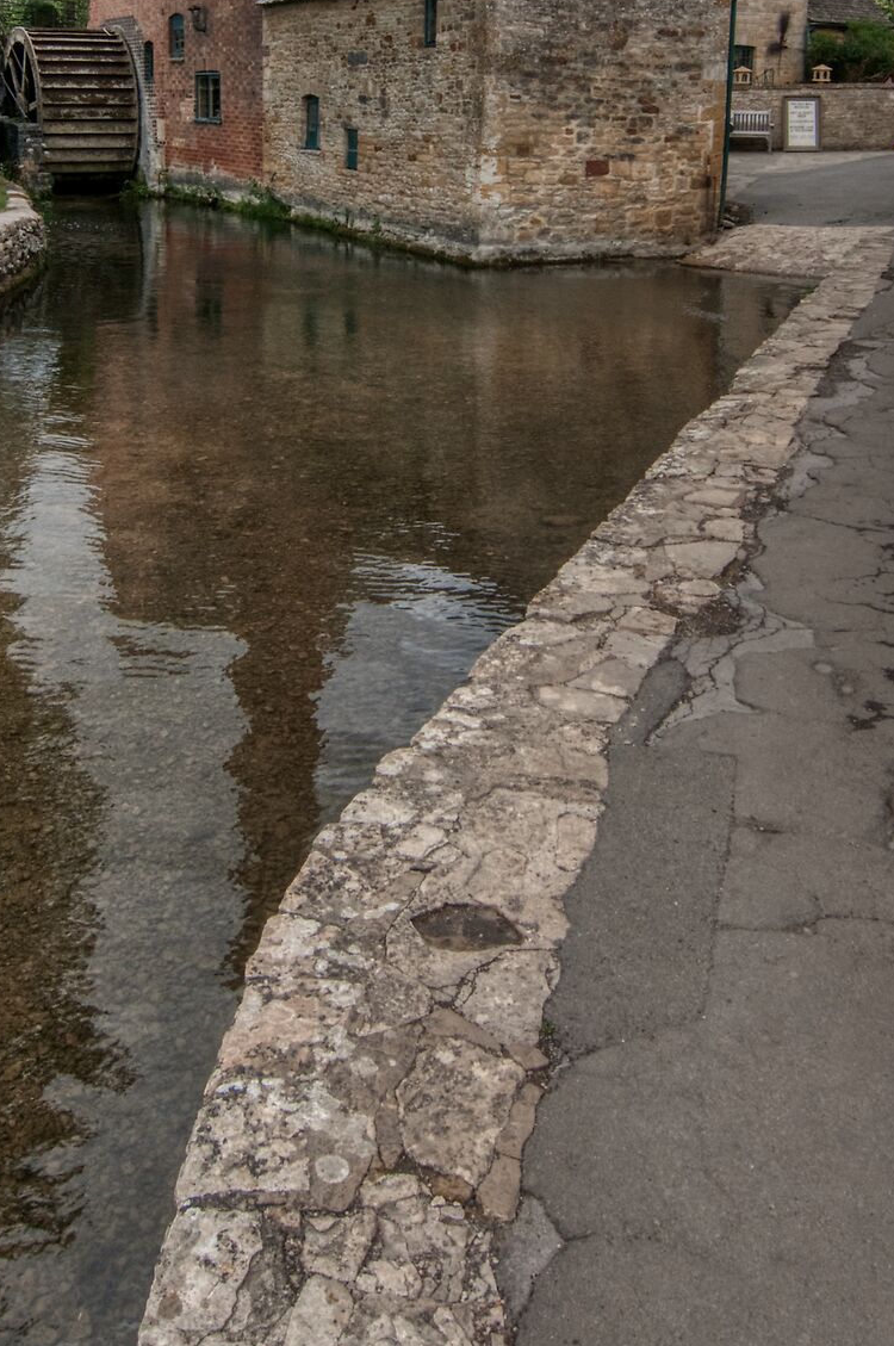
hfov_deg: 37.5
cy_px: 289
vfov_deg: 51.4
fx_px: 1309
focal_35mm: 35
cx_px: 344
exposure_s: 1/200
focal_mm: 11
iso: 200
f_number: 11
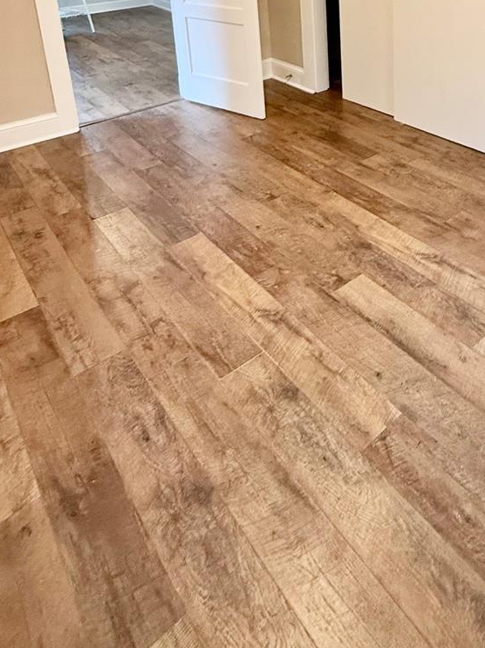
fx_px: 542
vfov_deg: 54.0
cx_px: 352
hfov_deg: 46.8
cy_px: 67
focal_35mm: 29
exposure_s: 1/60
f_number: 2.2
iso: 250
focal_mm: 2.22
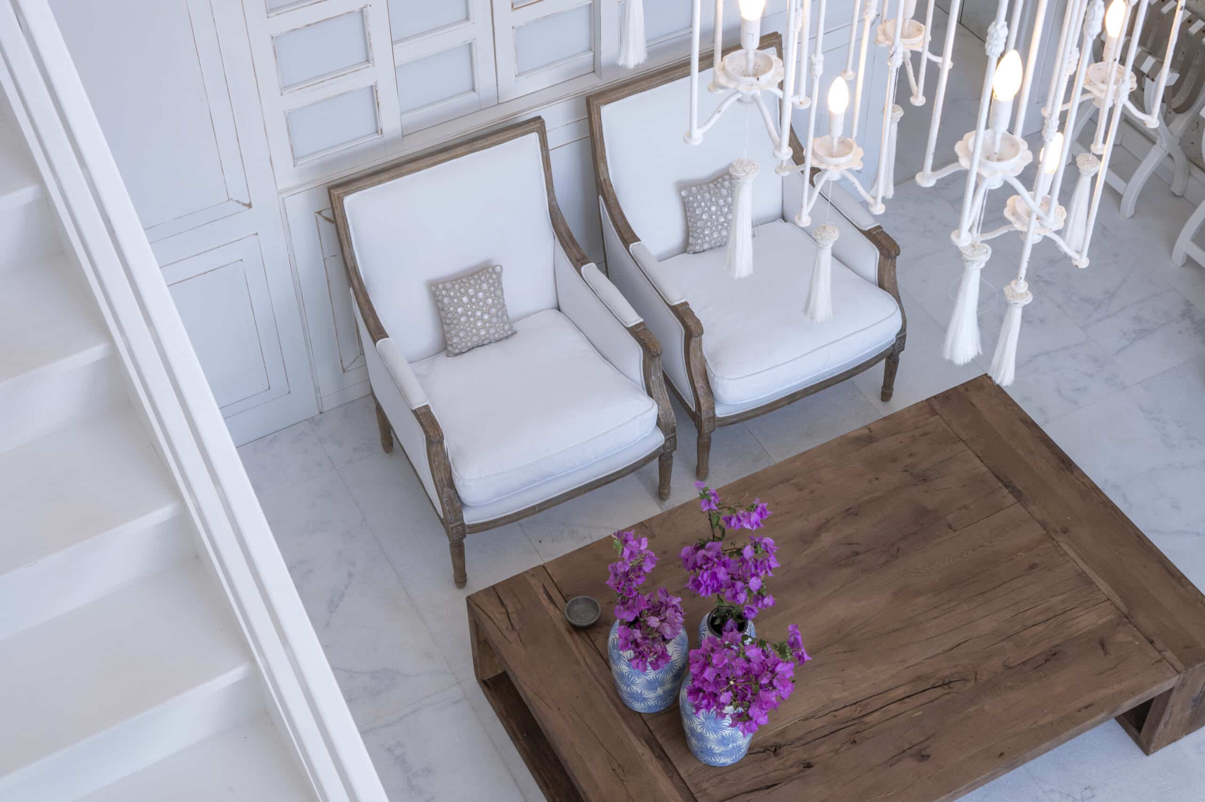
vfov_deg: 27.5
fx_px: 1639
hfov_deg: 40.4
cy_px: 401
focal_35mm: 49
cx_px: 602
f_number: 14
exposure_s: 1/5
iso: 100
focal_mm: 49
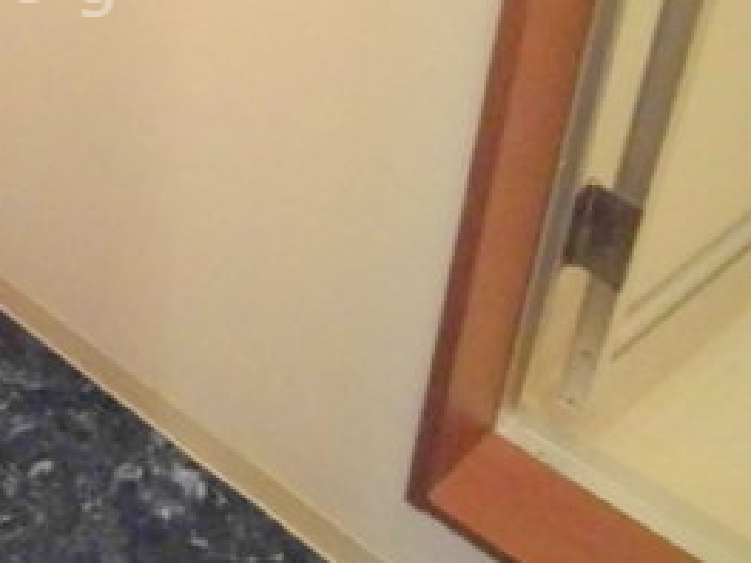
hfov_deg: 28.1
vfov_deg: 22.3
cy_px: -17
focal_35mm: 63
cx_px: -65
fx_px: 1367
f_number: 2.8
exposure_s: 1/30
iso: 800
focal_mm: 4.7
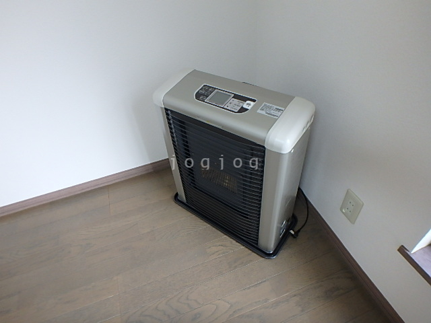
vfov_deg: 63.4
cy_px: 162
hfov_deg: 79.0
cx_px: 216
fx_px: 261
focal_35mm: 21
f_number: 3.5
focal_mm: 3.7
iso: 250
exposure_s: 1/30
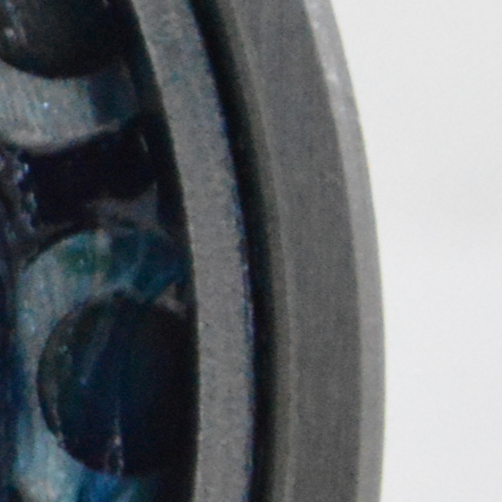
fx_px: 14948
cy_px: 258
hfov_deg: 1.9
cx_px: -972
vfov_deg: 1.9
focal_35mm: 911
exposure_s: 1/100
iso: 3200
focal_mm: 75
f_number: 8
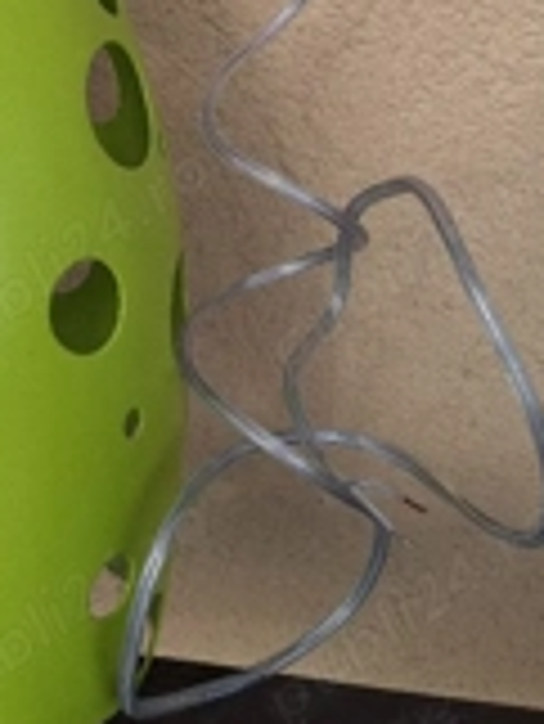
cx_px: 153
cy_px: -36
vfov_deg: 30.8
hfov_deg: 25.5
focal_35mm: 57
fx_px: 1193
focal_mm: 5.54
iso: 40
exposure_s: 1/312
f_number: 1.8
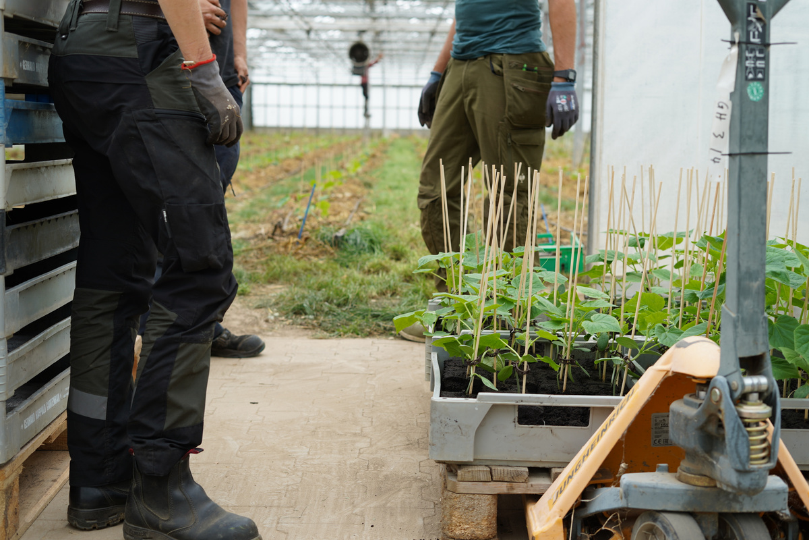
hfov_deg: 39.6
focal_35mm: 50
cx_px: 404
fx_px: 1124
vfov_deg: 27.0
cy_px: 270
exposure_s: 1/160
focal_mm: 50
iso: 125
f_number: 4
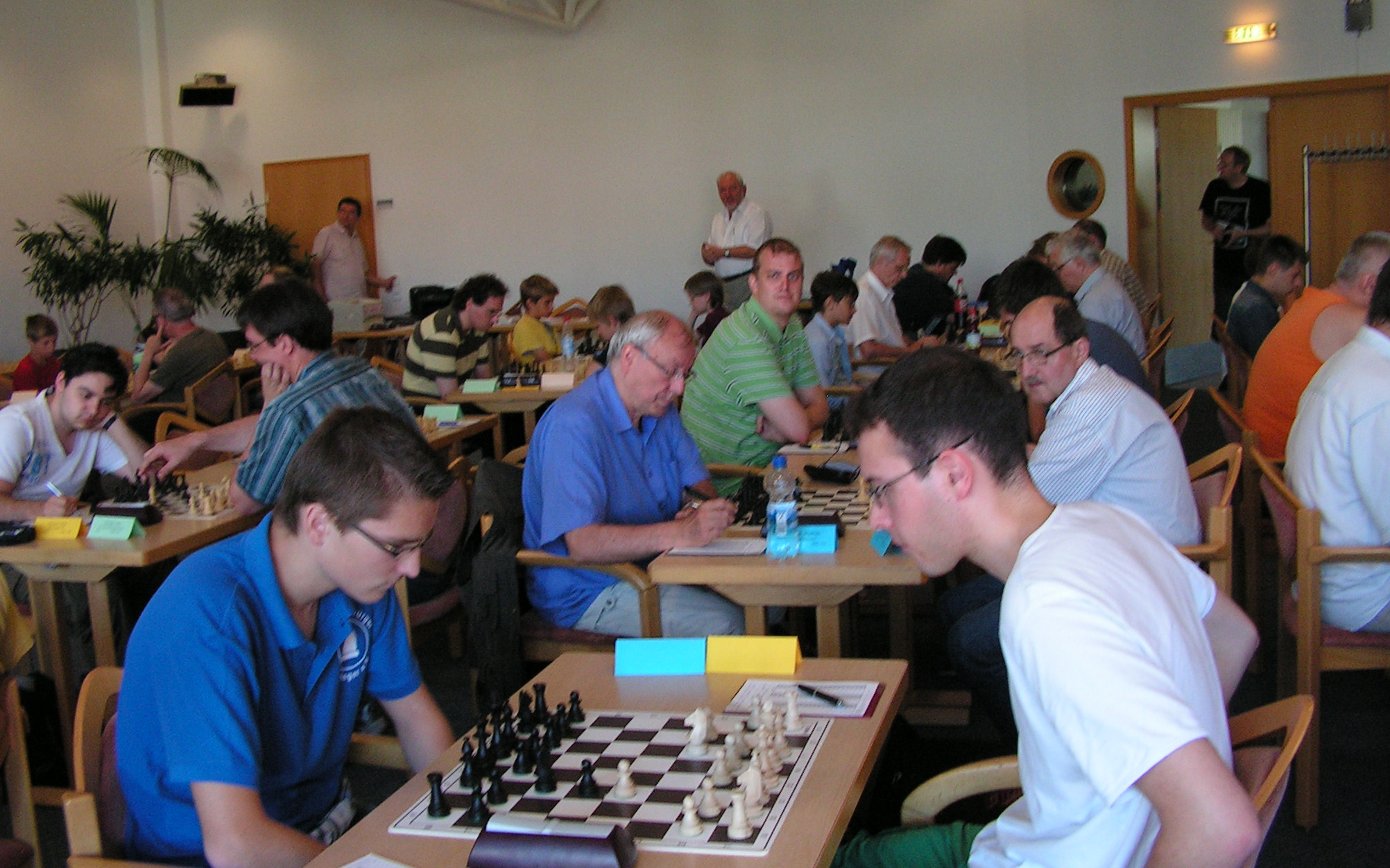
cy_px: 435
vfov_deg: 32.8
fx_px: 1477
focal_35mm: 39
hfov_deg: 50.4
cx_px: 686
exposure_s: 1/40
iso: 125
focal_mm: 6
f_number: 3.2
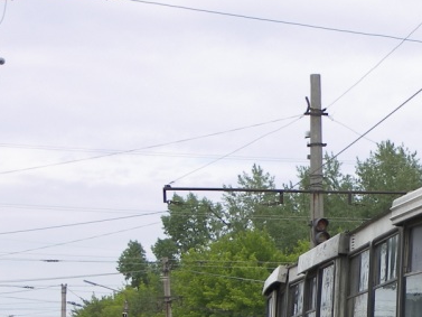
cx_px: 548
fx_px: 2085
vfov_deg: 8.6
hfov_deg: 11.3
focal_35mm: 171
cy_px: 328
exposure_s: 1/500
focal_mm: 13.2
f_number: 3.6
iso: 50
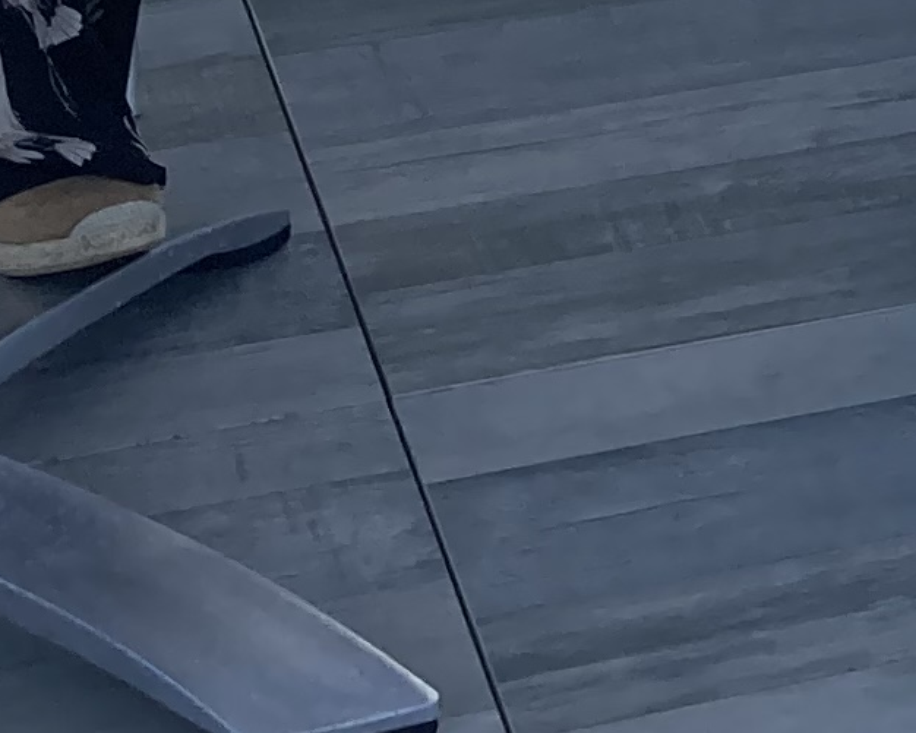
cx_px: 1652
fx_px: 4772
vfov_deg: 7.7
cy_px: -1454
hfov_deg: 10.3
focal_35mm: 176
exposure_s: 1/600
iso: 20
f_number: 1.8
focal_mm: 3.99
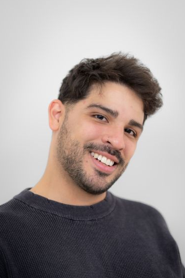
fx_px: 470
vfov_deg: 32.8
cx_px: 95
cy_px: 159
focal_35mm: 61
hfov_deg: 22.3
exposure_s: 1/125
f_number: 1.8
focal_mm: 50
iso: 100
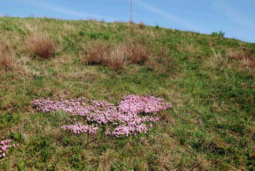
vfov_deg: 34.3
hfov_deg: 49.5
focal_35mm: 39
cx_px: 128
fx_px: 277
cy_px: 86
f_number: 7.1
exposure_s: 1/200
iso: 100
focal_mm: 26
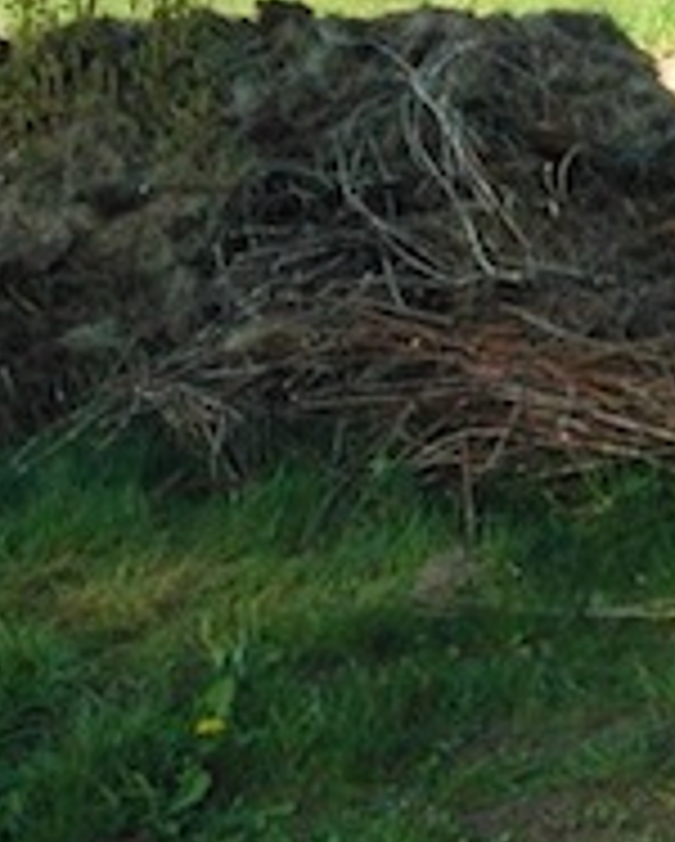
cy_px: 90
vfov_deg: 15.0
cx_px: 526
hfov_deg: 12.1
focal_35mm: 127
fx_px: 3166
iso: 100
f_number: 2.8
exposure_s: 1/456
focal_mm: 8
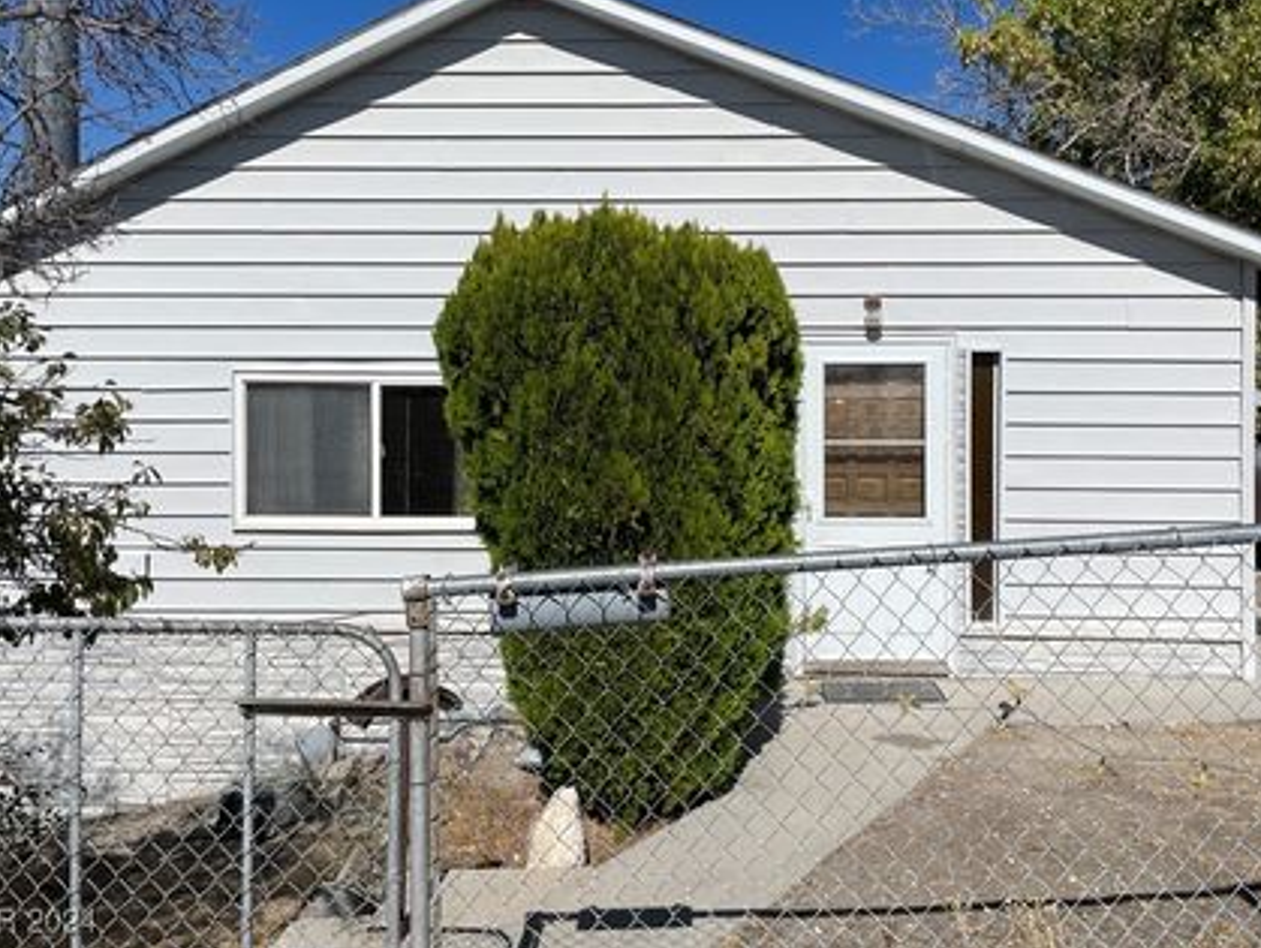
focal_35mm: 31
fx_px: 1130
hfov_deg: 58.2
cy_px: 390
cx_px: 701
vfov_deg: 45.3
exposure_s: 1/9091
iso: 32
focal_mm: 4.2
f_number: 1.6
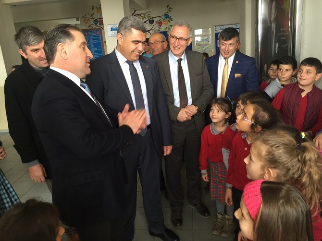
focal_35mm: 29
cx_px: 161
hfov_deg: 61.7
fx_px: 270
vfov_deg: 48.2
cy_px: 120
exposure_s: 1/17
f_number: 2.2
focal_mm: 4.15
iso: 80
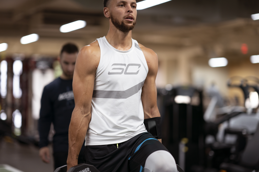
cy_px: 86
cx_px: 130
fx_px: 611
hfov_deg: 23.9
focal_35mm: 85
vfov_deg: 16.1
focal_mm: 85
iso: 1000
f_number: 1.4
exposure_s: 1/400
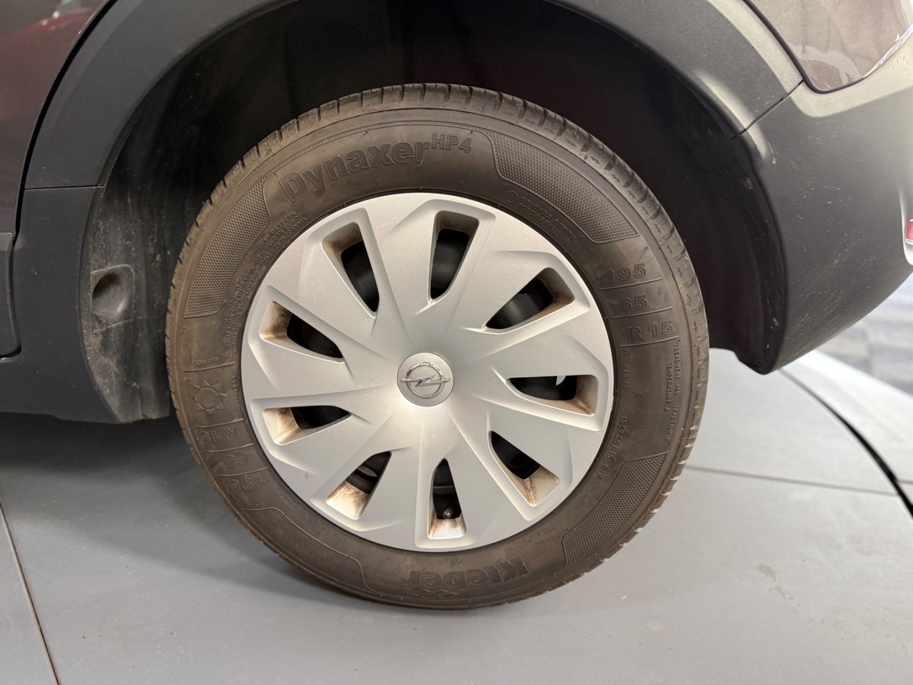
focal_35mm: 24
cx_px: 456
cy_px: 342
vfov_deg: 56.8
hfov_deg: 71.6
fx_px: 633
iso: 320
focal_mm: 6.76
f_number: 1.78
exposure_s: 1/50
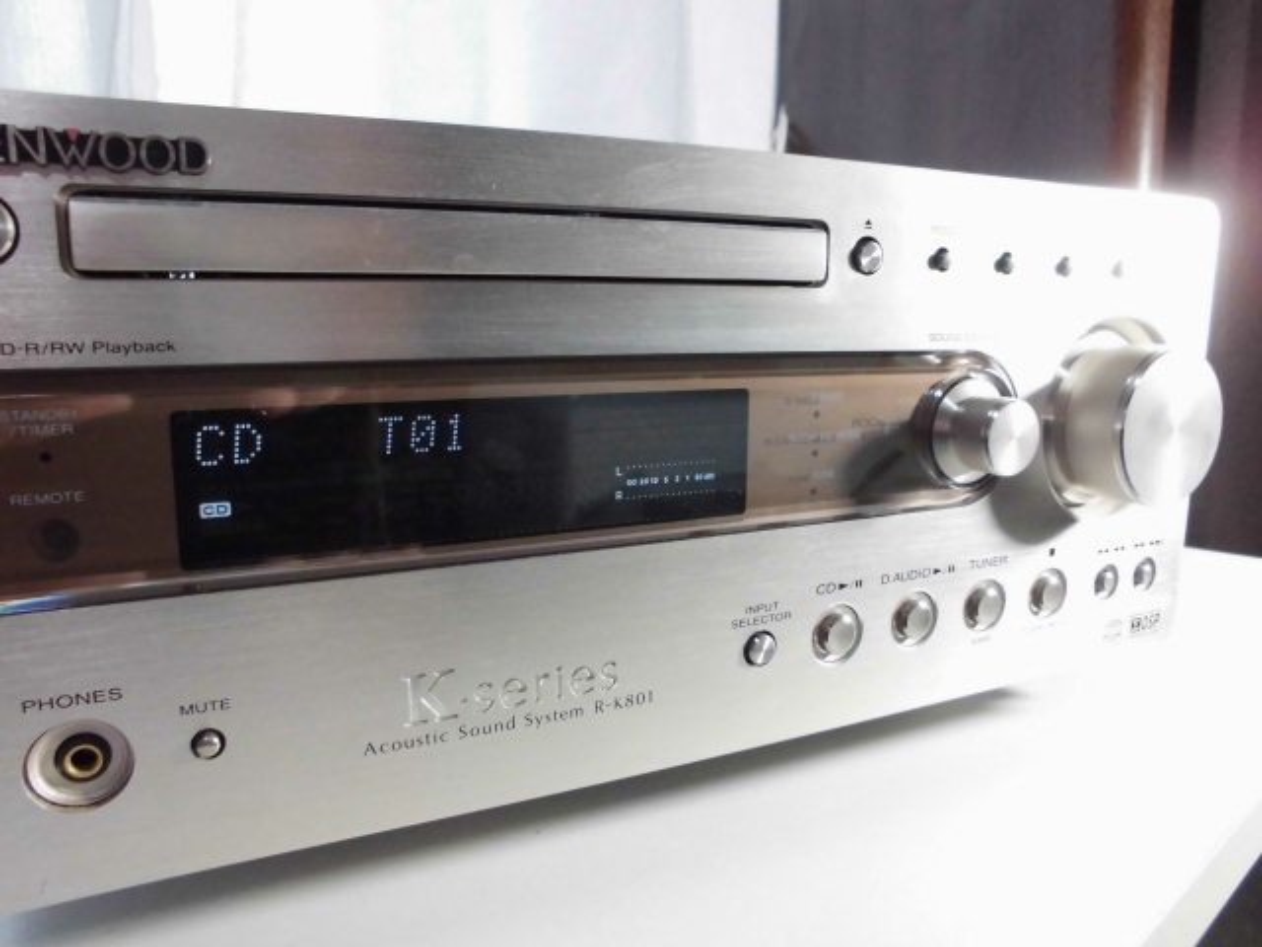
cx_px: 631
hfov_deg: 67.3
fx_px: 948
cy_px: 474
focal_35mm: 26
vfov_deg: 53.1
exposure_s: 1/30
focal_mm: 4.6
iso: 400
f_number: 3.5
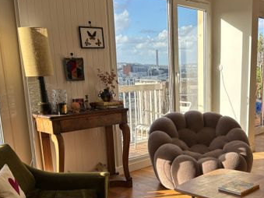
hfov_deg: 39.6
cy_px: 153
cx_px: 213
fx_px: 351
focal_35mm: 46
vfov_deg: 30.9
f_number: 1.6
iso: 50
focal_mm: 5.96
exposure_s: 1/736
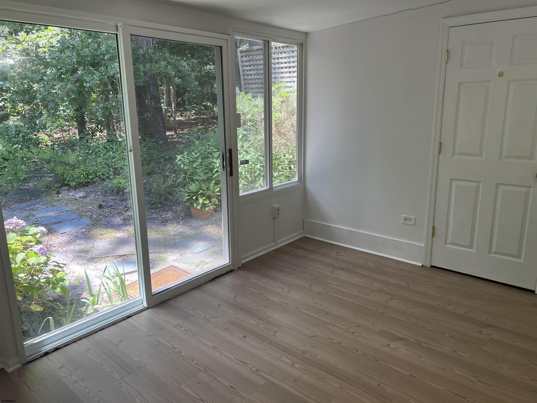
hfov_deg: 67.3
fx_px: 403
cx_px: 268
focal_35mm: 26
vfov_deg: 53.1
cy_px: 202
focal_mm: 5.7
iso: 40
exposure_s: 1/206
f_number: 1.5
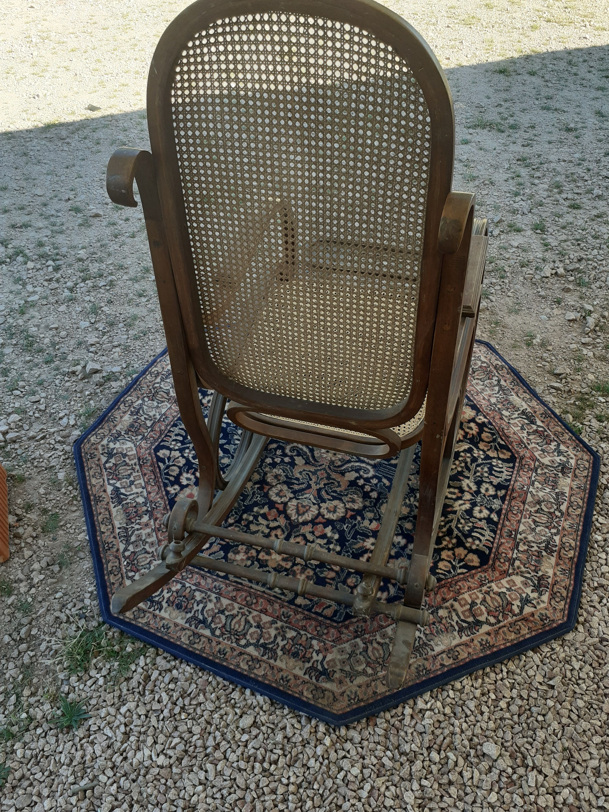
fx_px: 633
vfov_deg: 65.3
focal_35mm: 27
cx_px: 304
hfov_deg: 51.4
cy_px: 406
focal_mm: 3.6
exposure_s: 1/186
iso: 40
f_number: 1.9
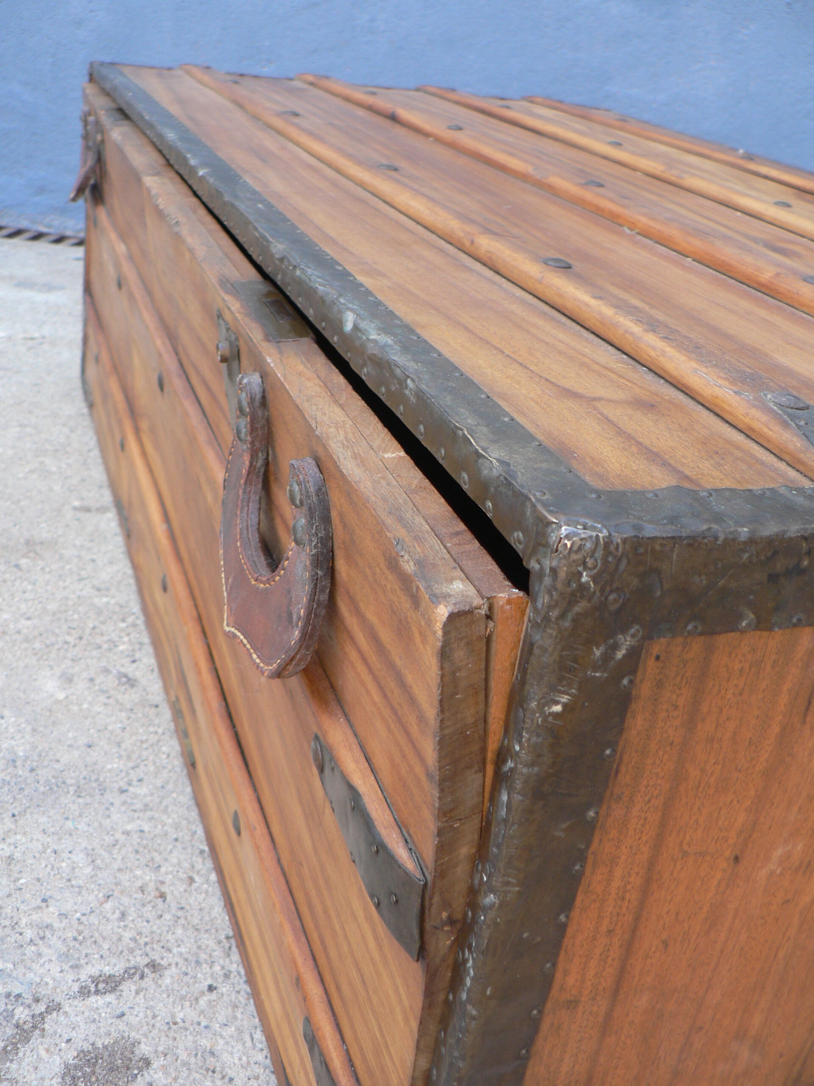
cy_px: 543
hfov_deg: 39.7
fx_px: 1129
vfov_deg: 51.4
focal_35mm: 36
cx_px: 407
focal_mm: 6
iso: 80
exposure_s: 1/40
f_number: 2.8
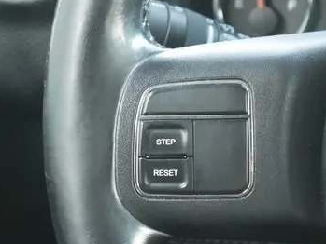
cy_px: 130
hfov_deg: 12.8
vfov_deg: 9.6
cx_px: 219
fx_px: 1451
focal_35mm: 154
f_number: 5.6
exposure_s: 1/50
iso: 3200
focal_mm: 42
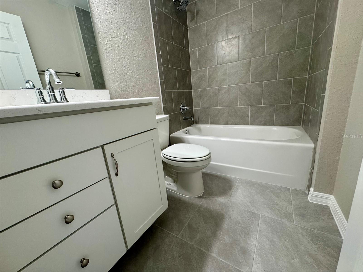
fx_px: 147
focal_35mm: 14
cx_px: 182
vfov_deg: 85.7
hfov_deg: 102.1
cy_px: 136
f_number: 2.2
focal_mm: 2.22
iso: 250
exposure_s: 1/120
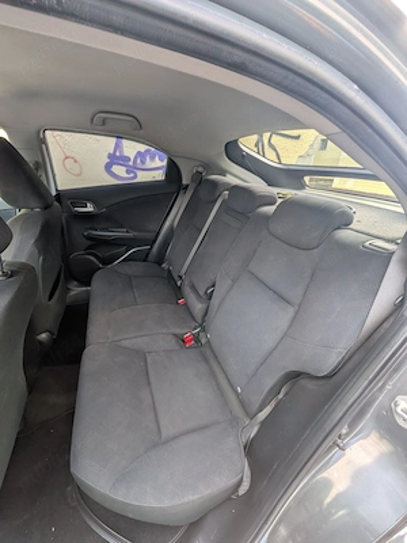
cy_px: 272
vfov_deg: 102.1
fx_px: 219
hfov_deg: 85.7
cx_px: 204
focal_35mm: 14
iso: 59
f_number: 2.2
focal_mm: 1.83
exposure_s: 1/50
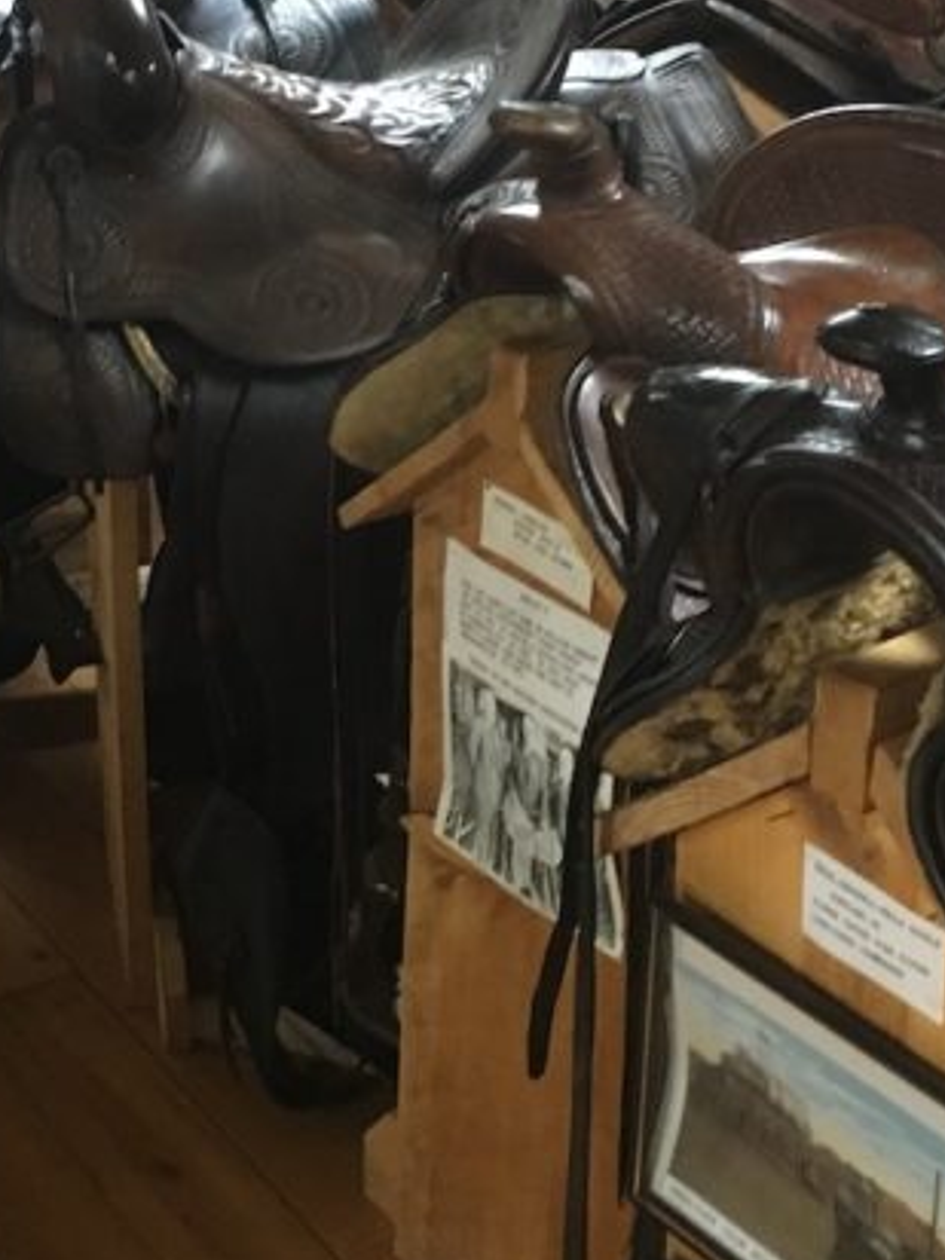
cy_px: 370
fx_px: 2621
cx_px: 349
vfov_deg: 26.8
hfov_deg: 20.4
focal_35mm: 72
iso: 200
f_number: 2.2
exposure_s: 1/15
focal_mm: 4.15
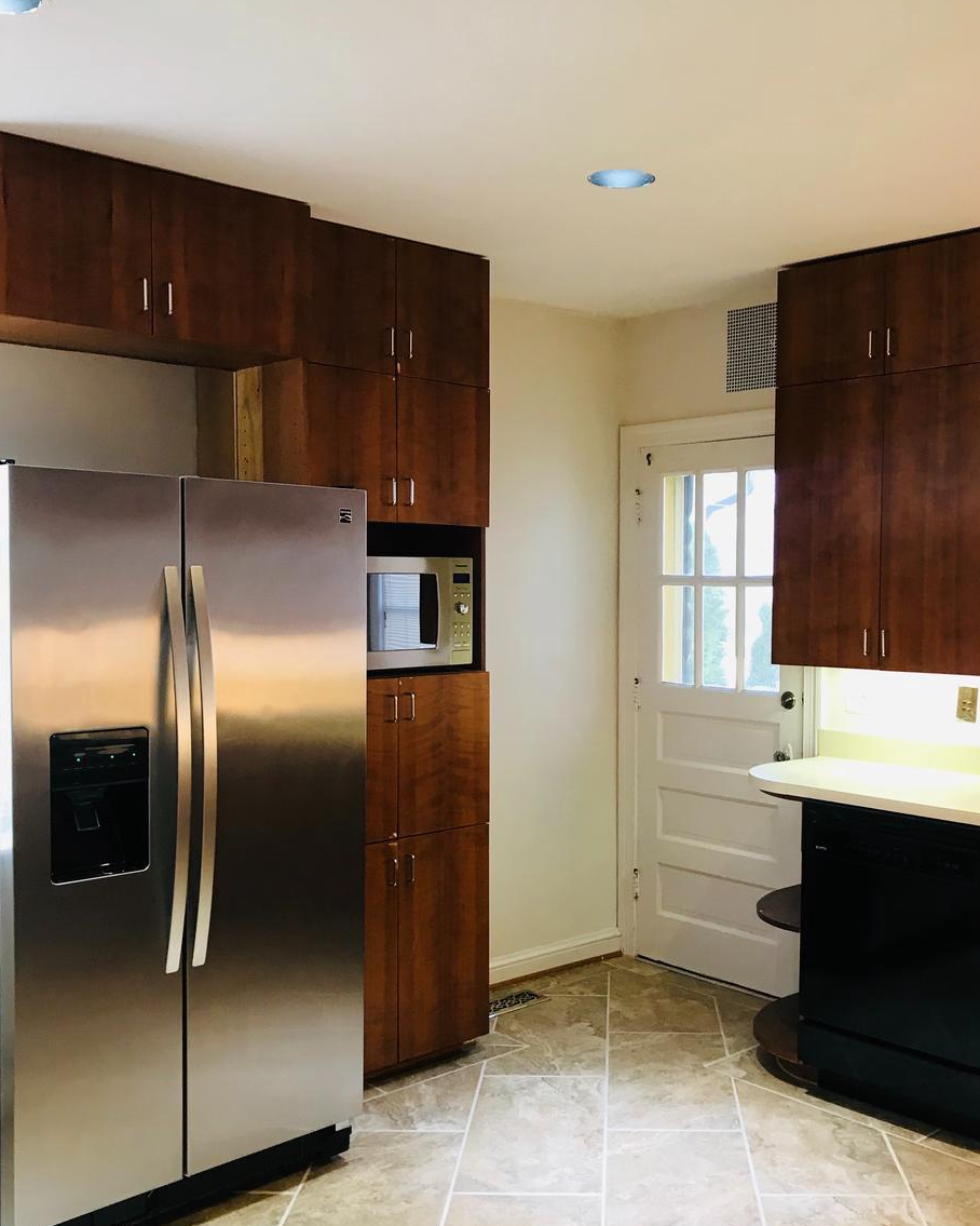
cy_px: 671
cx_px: 574
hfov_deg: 40.0
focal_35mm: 37
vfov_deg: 49.0
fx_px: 1341
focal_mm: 3.99
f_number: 1.8
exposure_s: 1/24
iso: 40
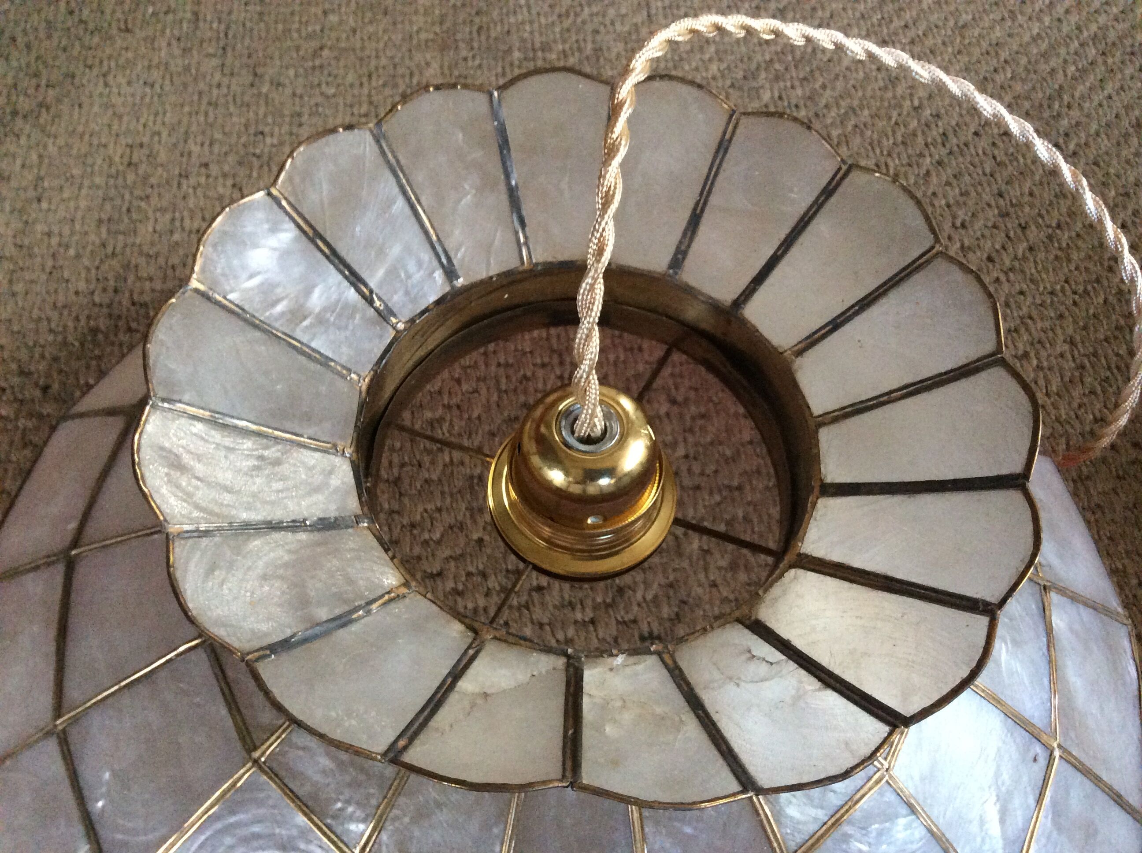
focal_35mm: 32
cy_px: 426
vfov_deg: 44.1
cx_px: 571
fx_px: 1054
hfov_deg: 56.9
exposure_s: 1/25
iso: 250
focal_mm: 3.3
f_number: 2.4
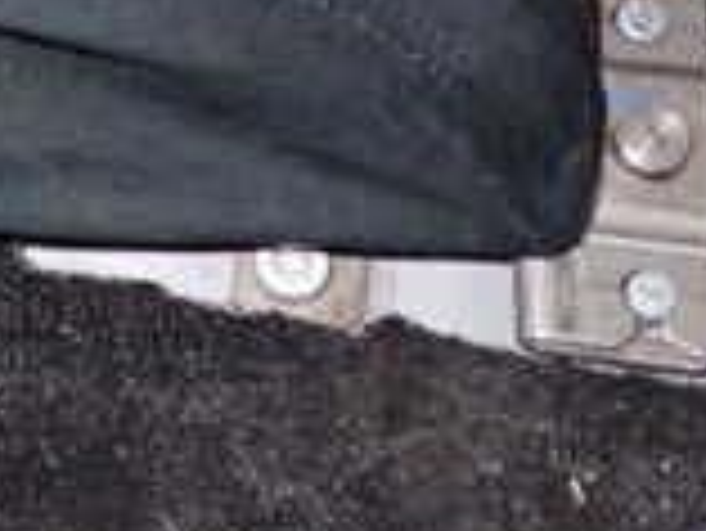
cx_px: -553
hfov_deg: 14.3
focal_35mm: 122
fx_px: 2490
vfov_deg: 11.9
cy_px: -122
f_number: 7.1
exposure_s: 1/30
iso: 800
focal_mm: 5.79
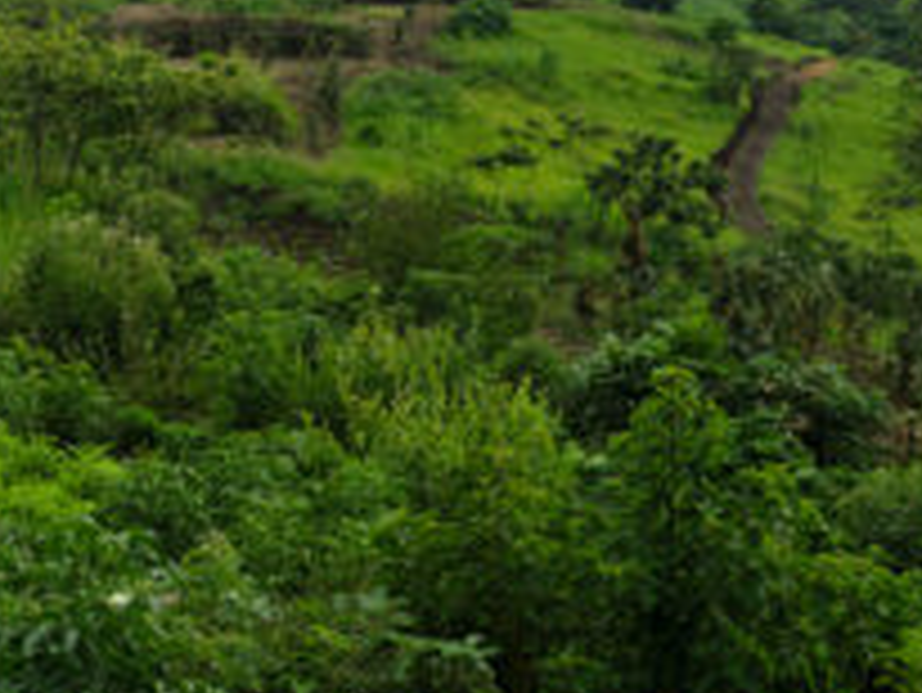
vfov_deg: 15.8
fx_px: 2479
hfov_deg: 19.6
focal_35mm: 93
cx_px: -225
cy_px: 148
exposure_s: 1/500
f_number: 4.5
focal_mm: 22
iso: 160
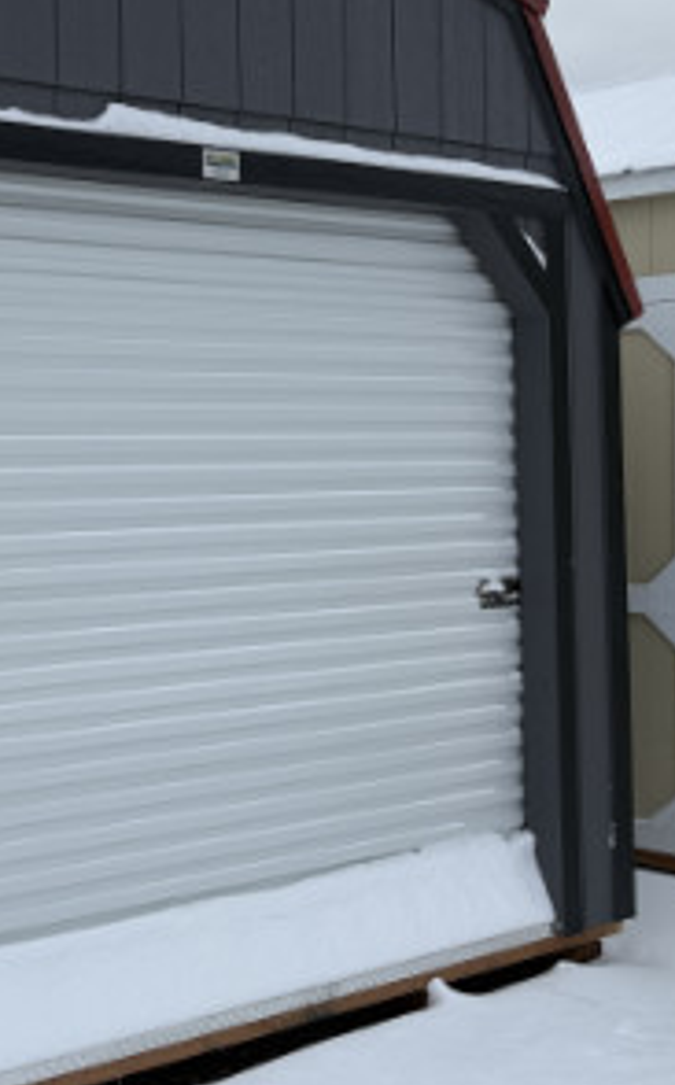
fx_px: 1535
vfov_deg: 38.8
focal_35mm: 52
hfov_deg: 22.5
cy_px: 469
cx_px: -170
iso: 80
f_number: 1.8
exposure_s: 1/4167
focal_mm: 6.8
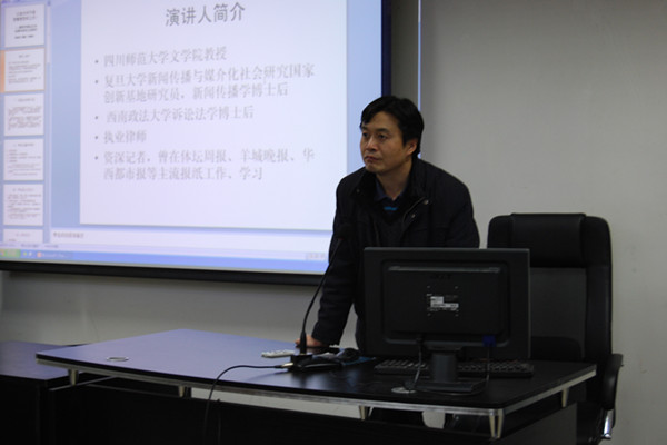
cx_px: 334
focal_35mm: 57
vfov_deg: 23.8
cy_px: 222
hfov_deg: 35.1
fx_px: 1056
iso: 400
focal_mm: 38
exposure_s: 1/8
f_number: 5
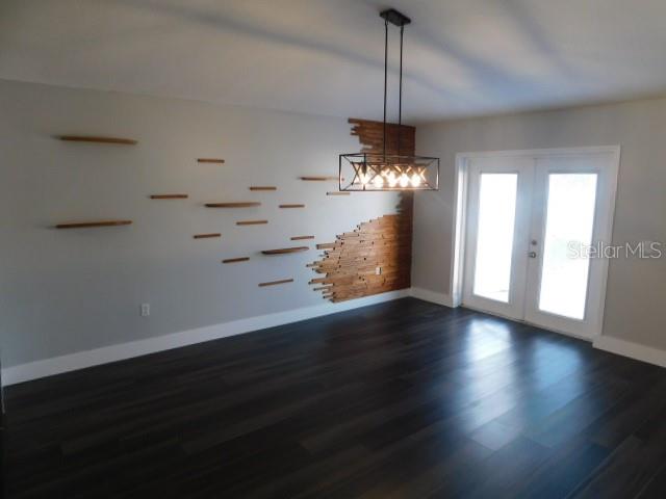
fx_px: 443
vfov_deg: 58.9
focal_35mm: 23
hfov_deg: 73.9
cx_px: 333
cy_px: 250
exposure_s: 1/30
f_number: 3
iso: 160
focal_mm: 4
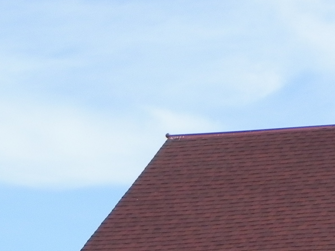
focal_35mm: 231
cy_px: 368
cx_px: 418
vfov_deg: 6.4
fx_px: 2236
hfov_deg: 8.5
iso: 160
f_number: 7.1
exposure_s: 1/368
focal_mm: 13.4
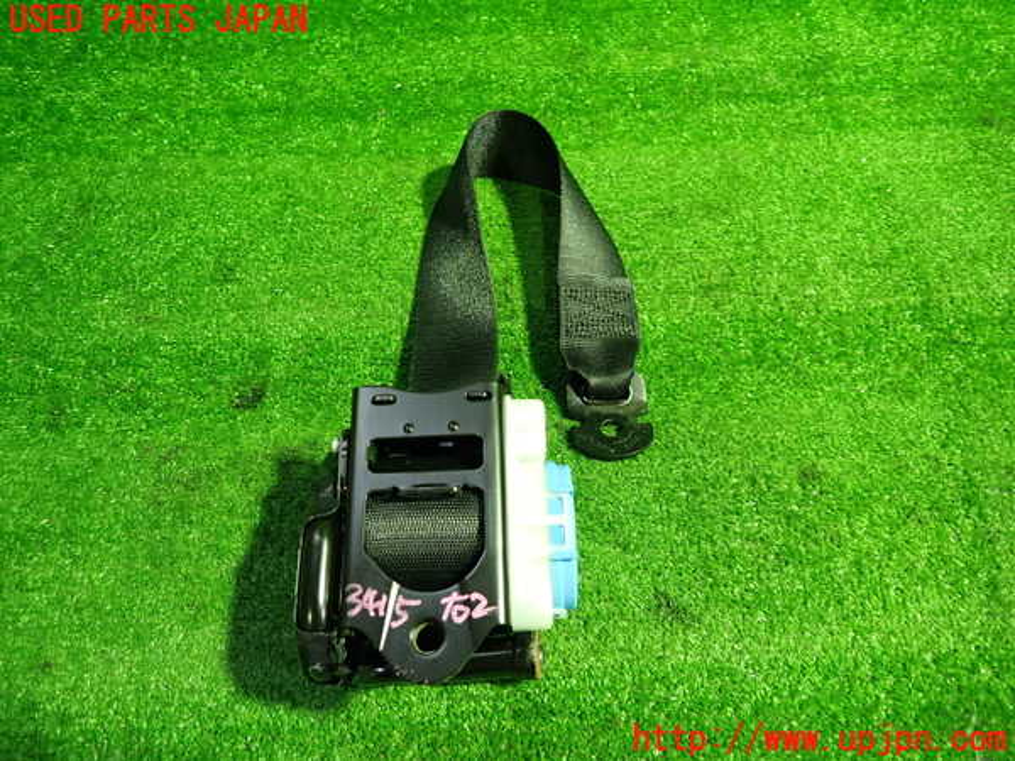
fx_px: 733
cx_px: 508
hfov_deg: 69.4
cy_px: 380
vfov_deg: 54.9
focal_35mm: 25
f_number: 2
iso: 320
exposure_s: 1/30
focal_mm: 4.5
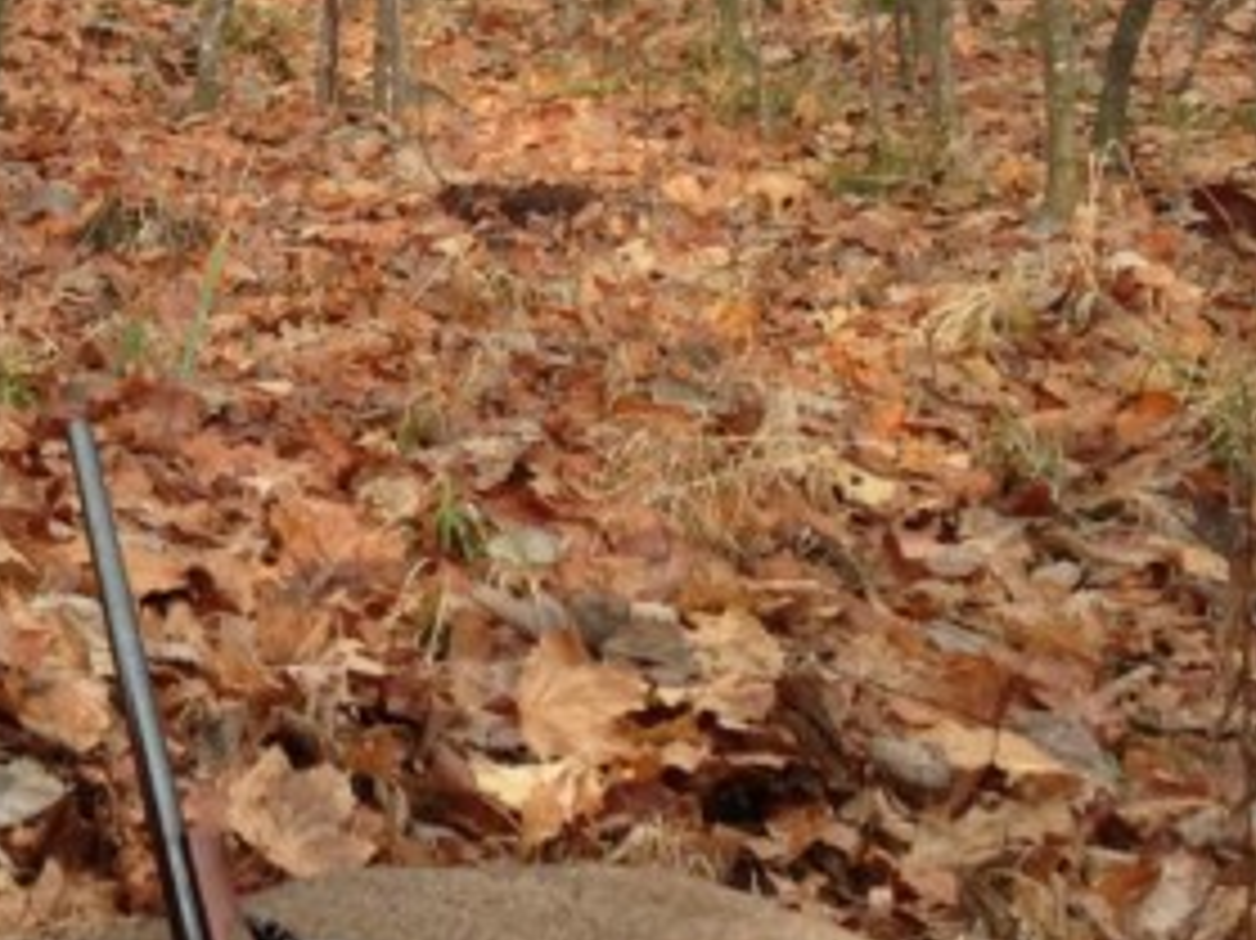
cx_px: -968
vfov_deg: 12.2
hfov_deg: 14.4
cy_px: 378
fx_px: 4388
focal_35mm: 121
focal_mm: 4.13
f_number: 2.4
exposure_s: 1/266
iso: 50
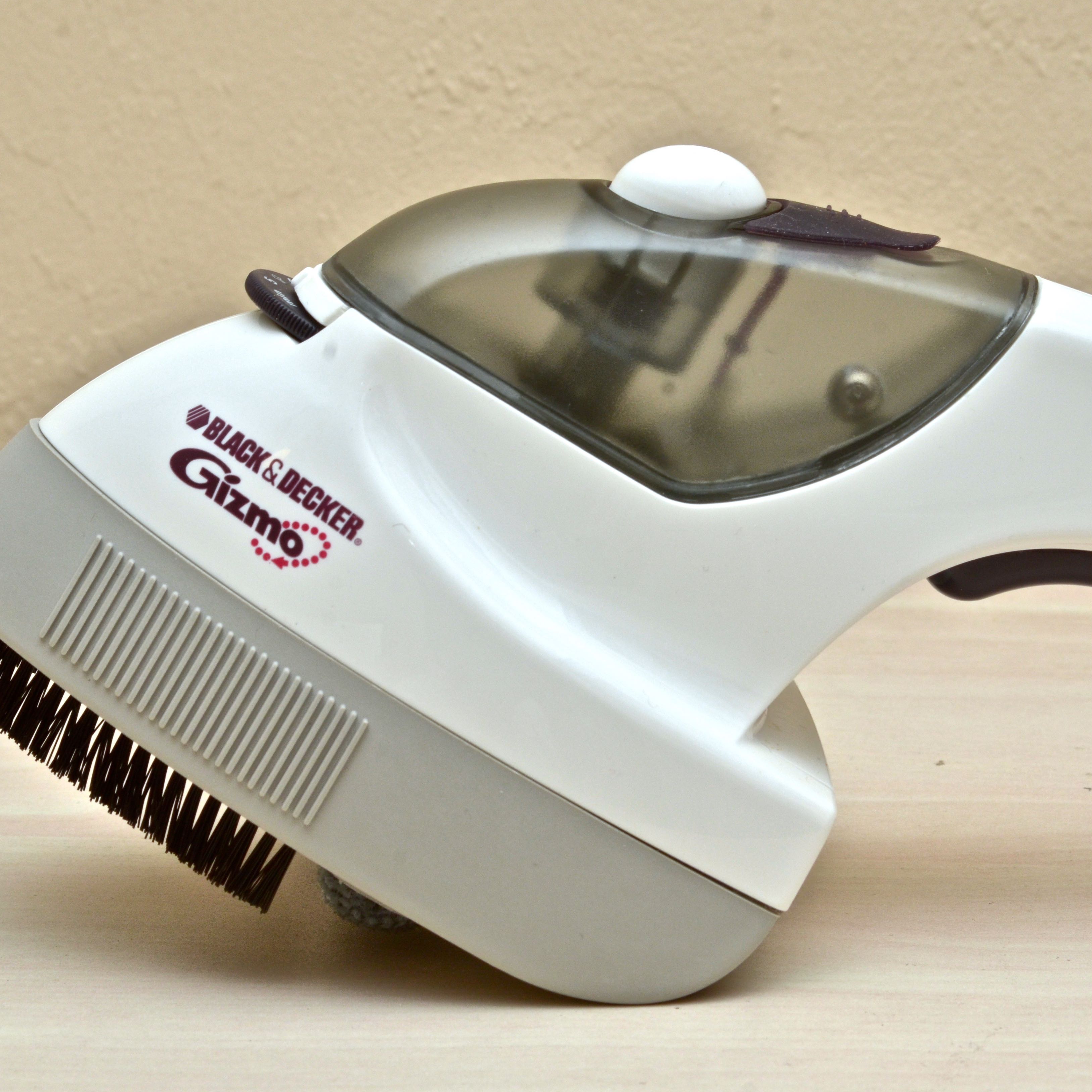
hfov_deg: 12.9
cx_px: 645
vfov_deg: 12.9
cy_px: 547
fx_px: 4818
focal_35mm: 135
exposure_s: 1/80
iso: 320
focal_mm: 70
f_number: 14
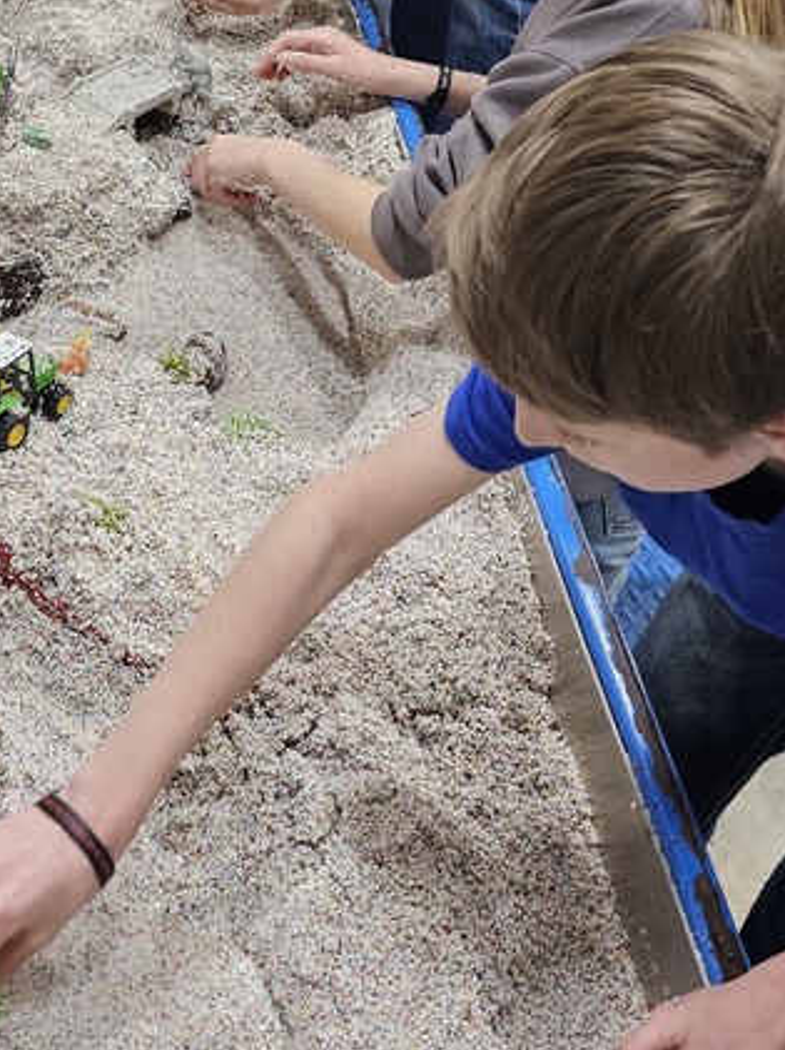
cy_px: 55
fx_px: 1696
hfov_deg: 26.1
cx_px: 391
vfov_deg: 32.2
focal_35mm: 56
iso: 200
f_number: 1.7
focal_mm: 6.3
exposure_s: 1/120
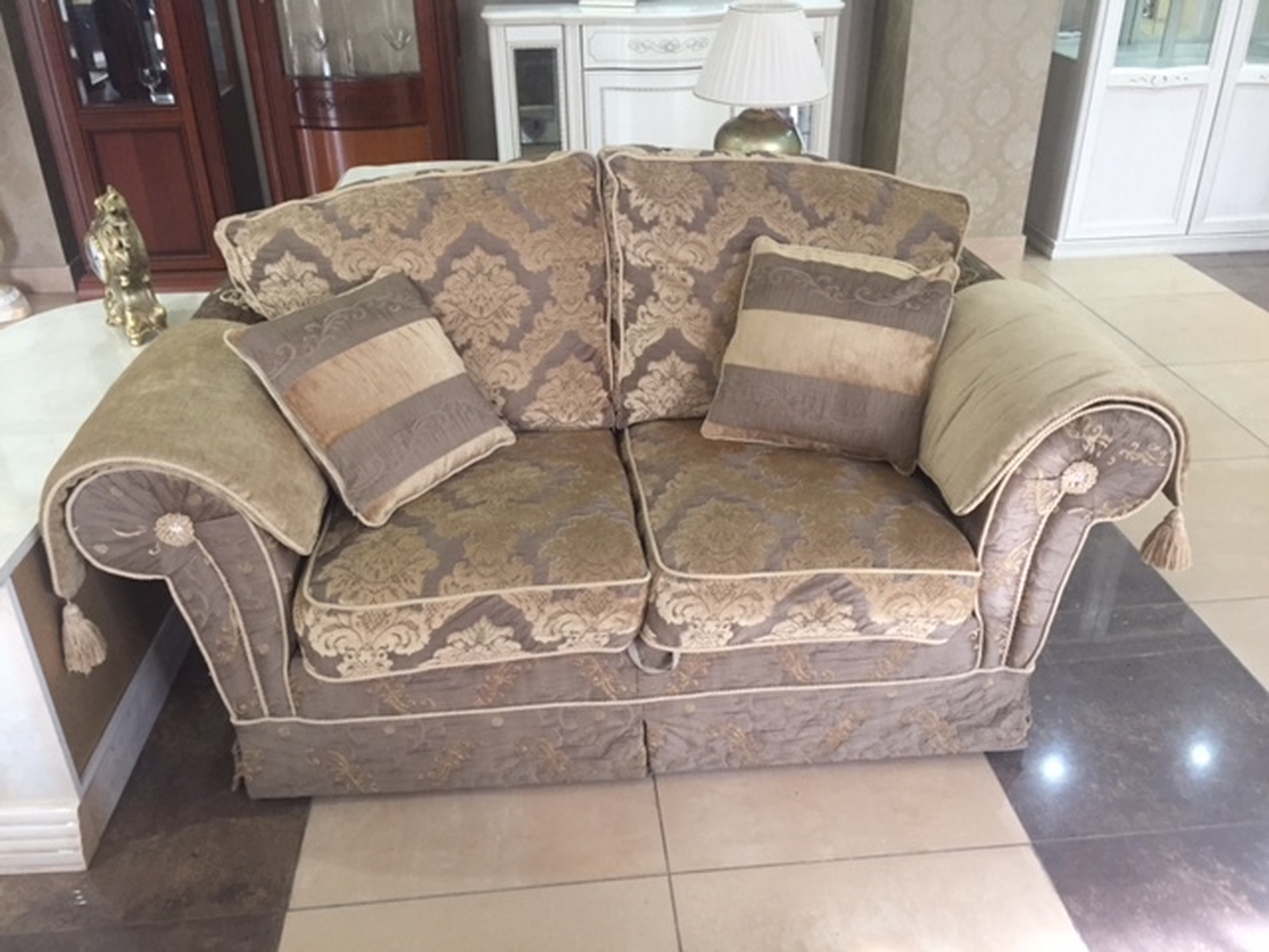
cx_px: 634
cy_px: 476
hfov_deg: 61.7
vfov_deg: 48.2
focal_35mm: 29
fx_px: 1063
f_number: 2.2
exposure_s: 1/33
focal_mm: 4.15
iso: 200
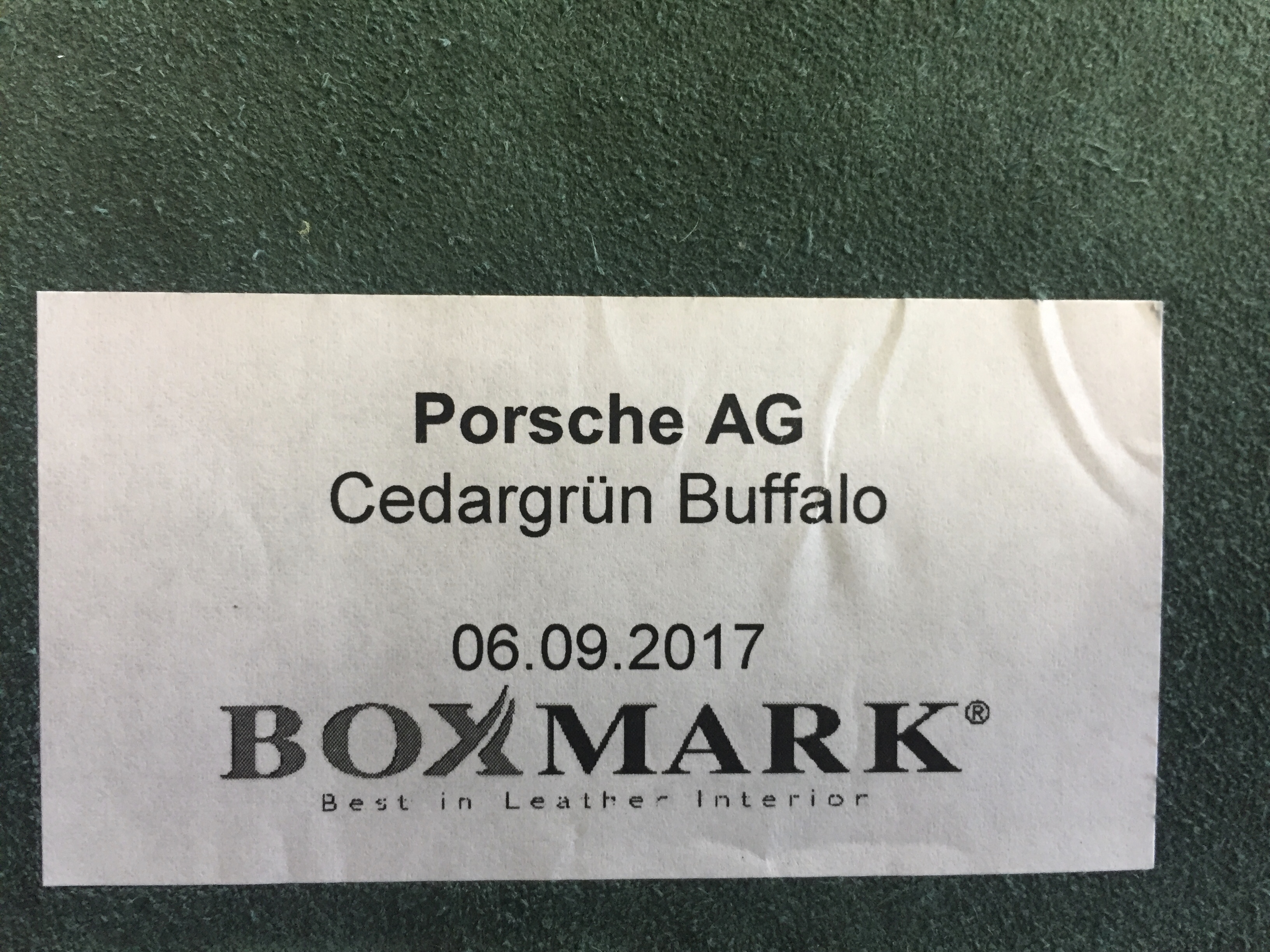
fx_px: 1064
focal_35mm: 29
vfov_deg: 48.2
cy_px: 476
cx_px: 635
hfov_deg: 61.7
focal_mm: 4.15
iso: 125
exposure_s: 1/30
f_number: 2.2
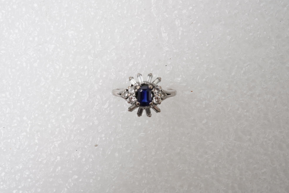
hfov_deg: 43.6
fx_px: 361
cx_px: 144
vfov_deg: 29.9
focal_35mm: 45
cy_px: 96
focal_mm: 30
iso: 400
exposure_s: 1/125
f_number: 18
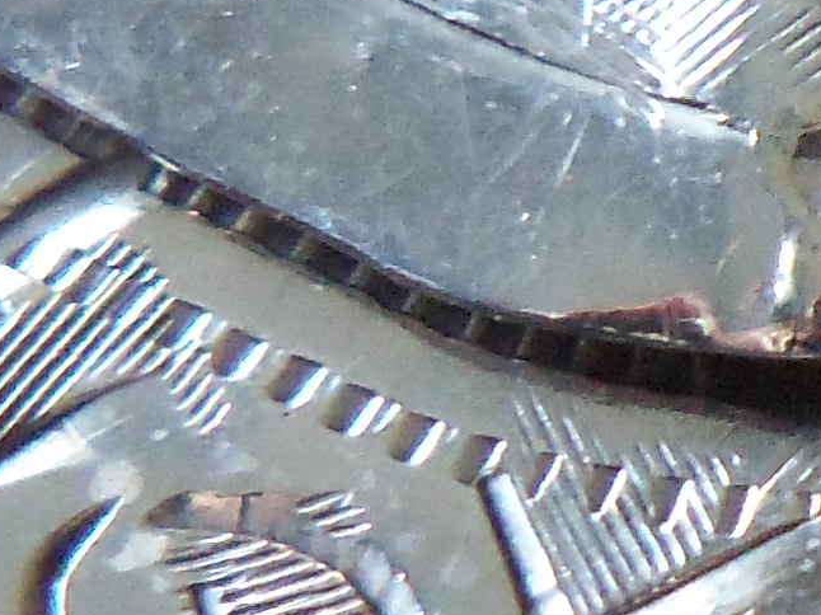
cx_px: 1041
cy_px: 276
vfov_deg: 8.0
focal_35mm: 186
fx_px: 4410
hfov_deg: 10.4
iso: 320
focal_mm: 5.1
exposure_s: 1/30
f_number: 3.9
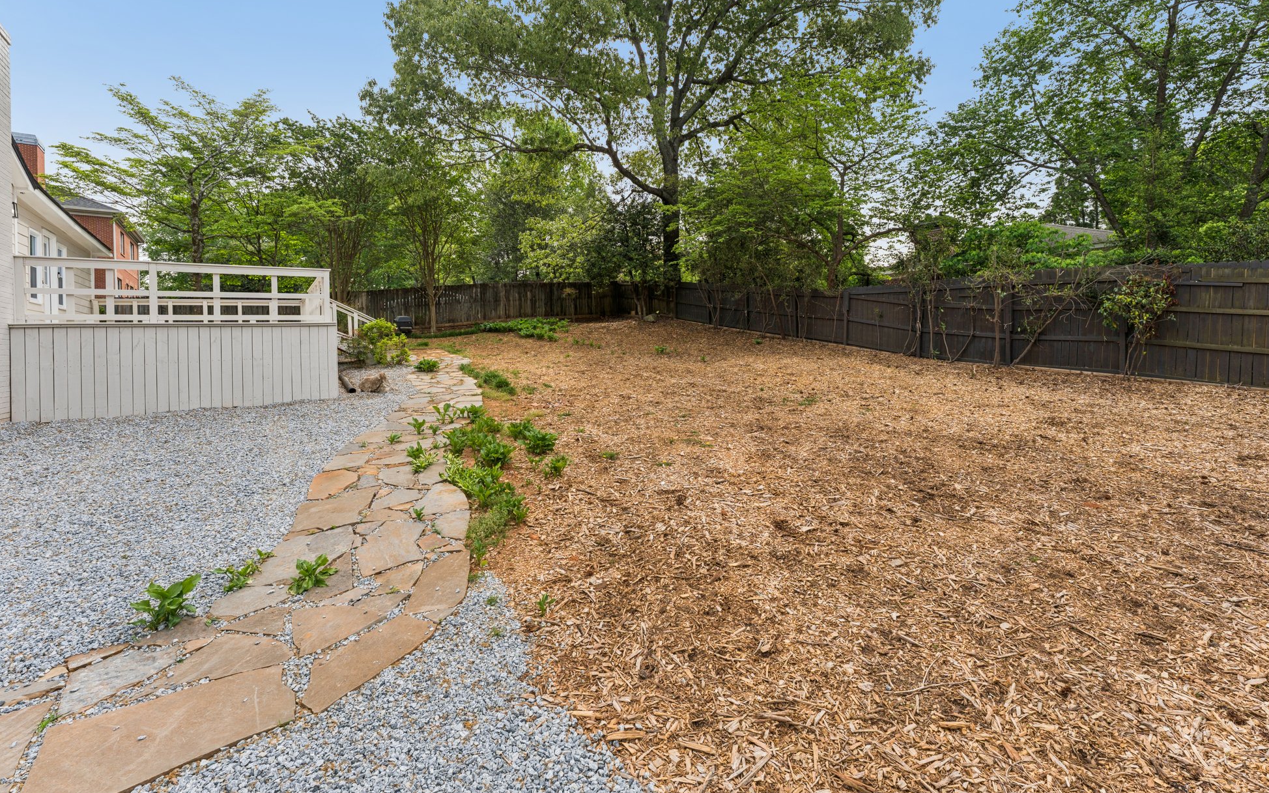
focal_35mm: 15
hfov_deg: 101.4
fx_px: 519
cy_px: 353
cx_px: 662
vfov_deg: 74.5
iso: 100
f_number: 8
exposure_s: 1/125
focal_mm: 14
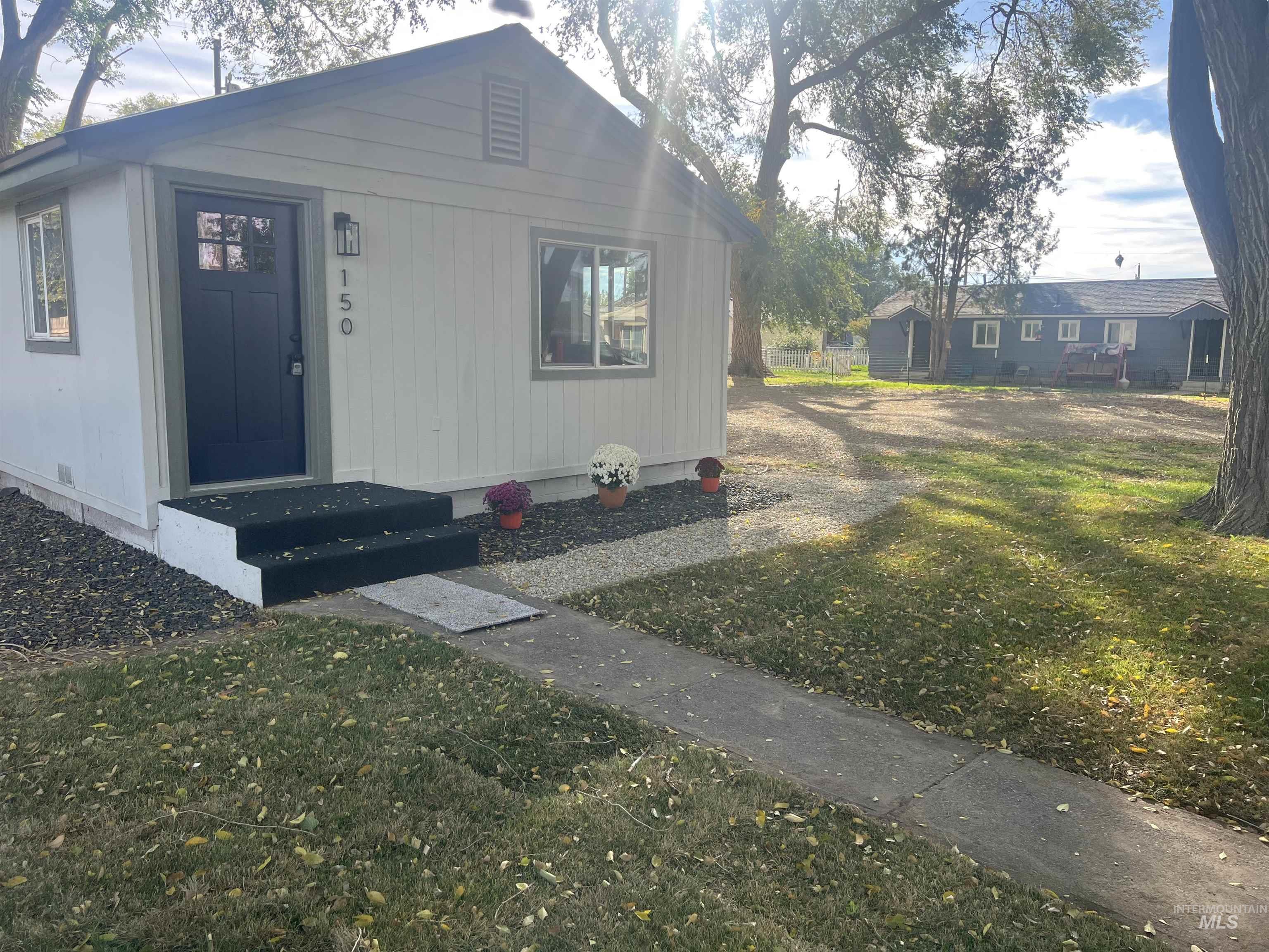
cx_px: 634
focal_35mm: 26
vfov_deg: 53.1
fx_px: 953
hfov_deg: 67.3
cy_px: 476
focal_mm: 5.7
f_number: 1.5
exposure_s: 1/1089
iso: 50
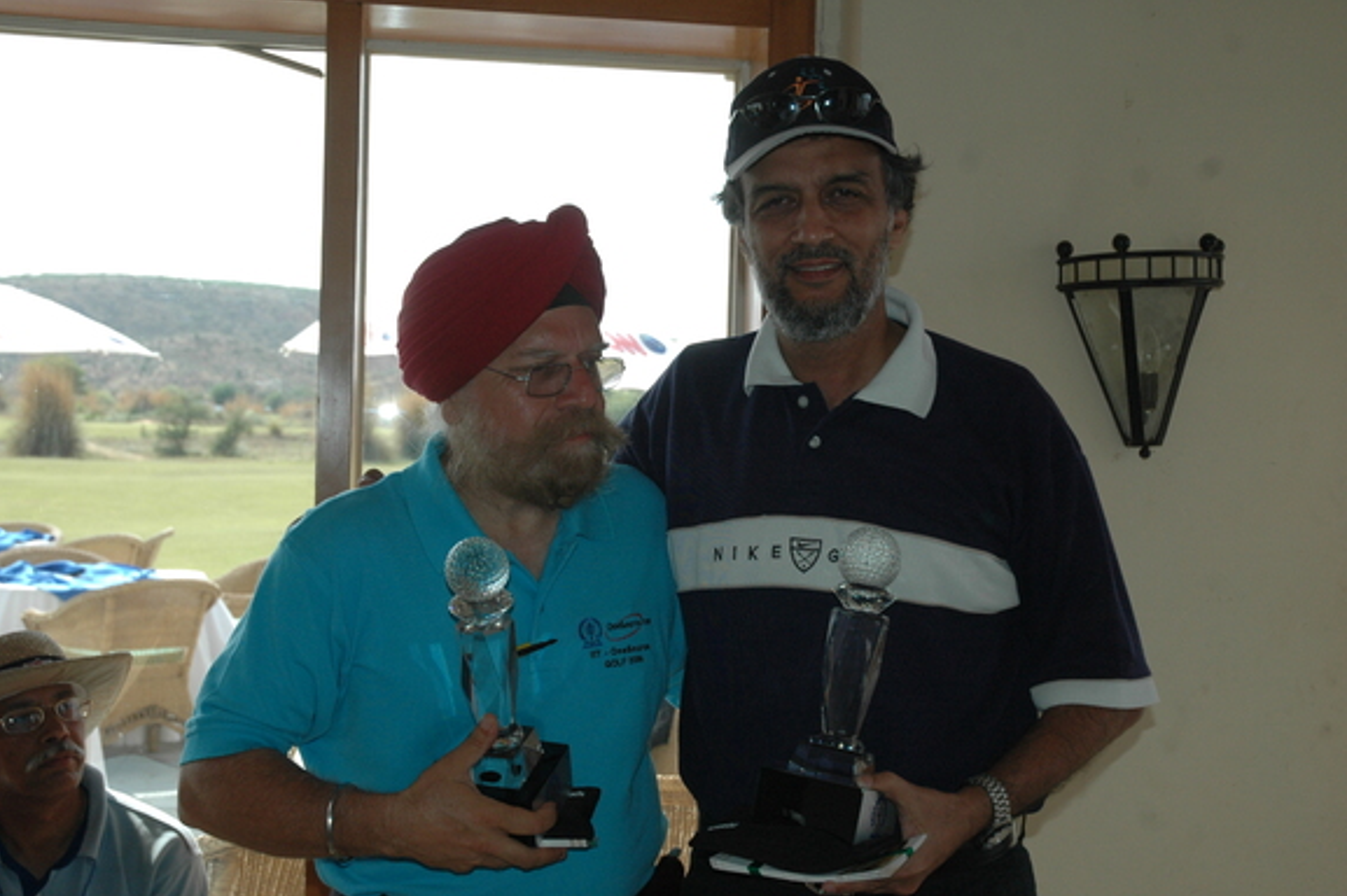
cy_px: 454
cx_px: 693
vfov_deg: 25.5
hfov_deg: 37.5
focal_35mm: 53
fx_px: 1982
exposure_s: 1/500
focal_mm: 34
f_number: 6.3
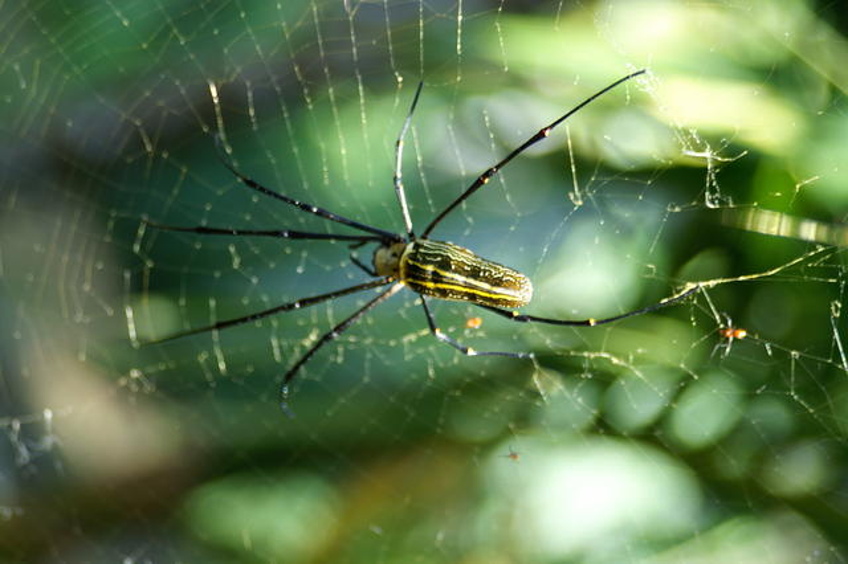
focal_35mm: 158
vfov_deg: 8.7
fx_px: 3708
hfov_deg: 13.0
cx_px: 424
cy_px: 282
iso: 100
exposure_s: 1/100
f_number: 4.5
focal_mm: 105
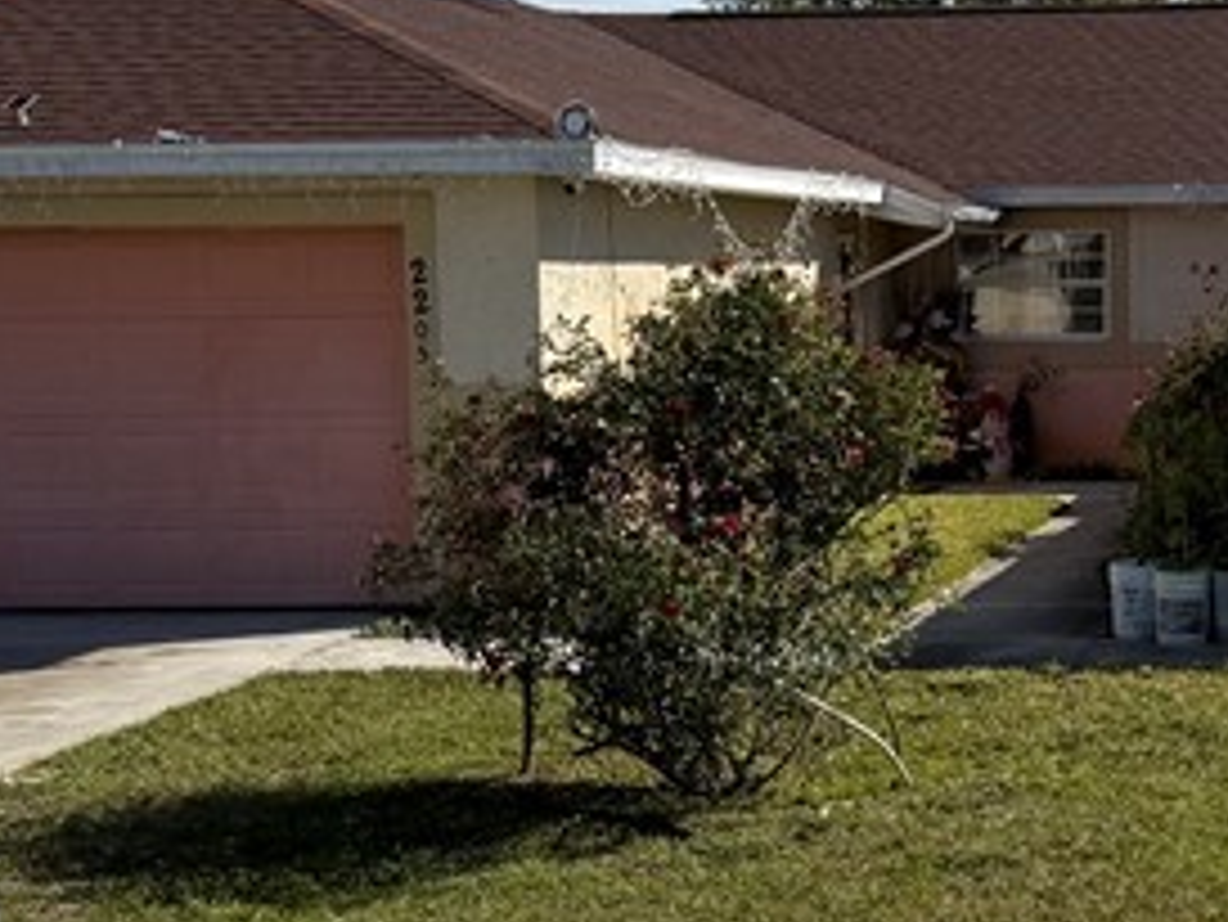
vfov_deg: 16.4
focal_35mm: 90
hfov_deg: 21.2
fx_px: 3194
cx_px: 1170
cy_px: 544
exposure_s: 1/5714
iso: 80
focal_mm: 6.76
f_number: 1.78
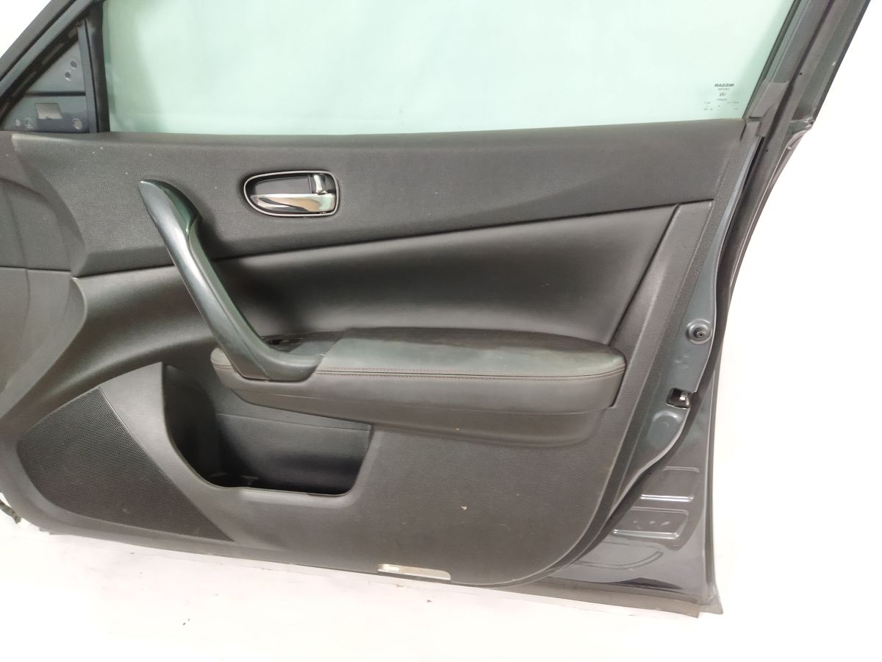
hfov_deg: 65.3
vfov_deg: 51.4
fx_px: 688
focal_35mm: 27
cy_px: 331
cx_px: 441
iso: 519
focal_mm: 4.71
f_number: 1.79
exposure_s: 1/20
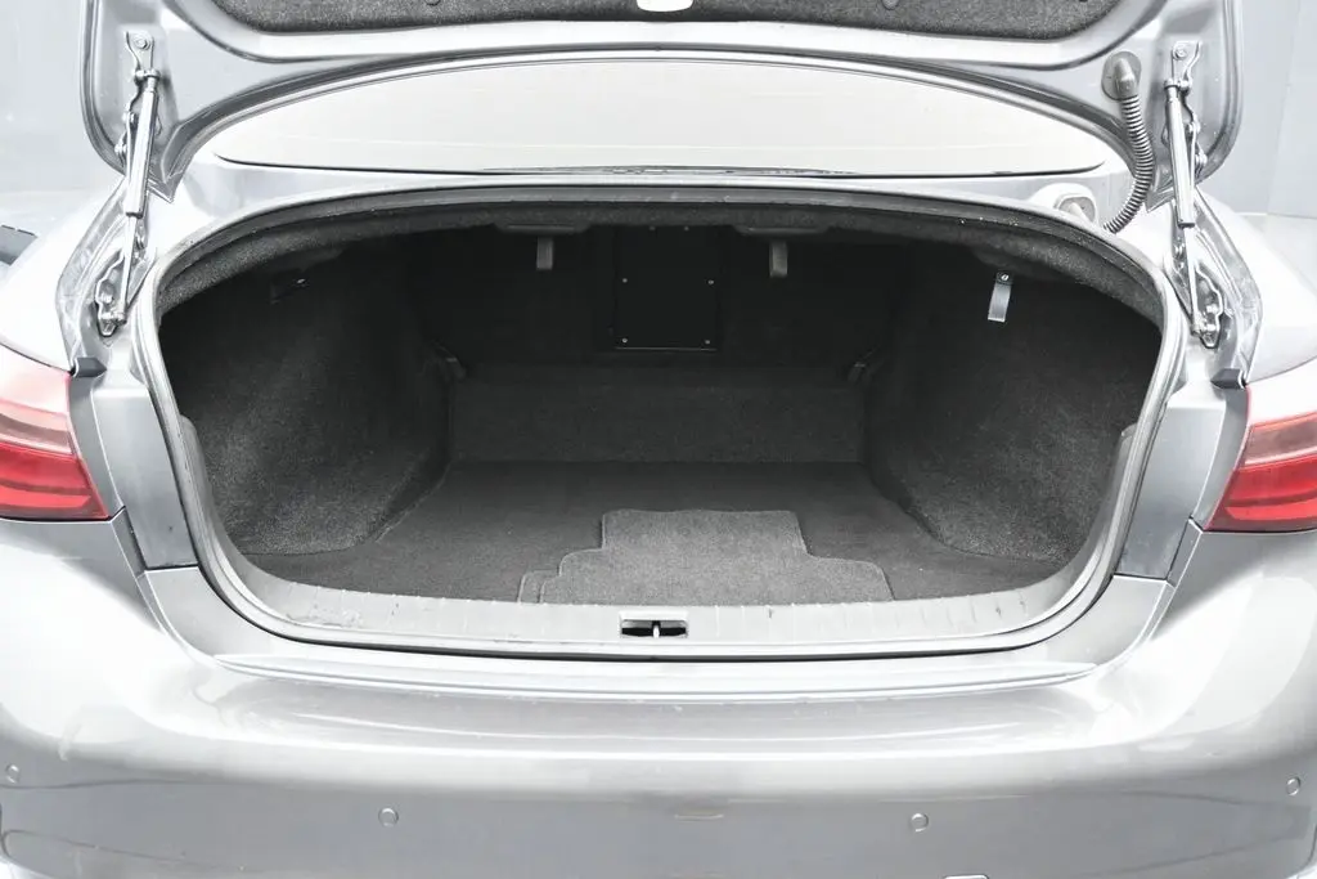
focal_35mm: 38
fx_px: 1372
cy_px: 440
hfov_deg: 51.3
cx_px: 658
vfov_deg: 35.5
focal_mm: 25
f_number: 4.2
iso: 3200
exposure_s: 1/125
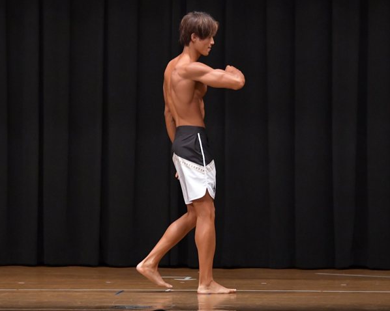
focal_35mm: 264
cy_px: 156
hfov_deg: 7.3
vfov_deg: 5.9
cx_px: 142
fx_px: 3046
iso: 6400
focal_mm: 145
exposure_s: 1/400
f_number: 5.6
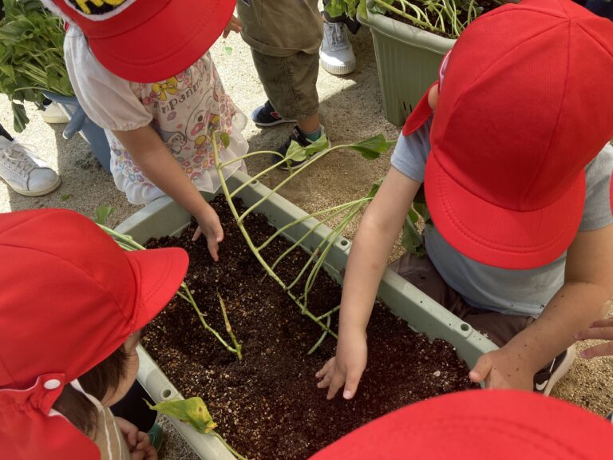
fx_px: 496
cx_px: 306
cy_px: 230
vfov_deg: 49.7
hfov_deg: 63.4
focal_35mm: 28
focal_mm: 3.99
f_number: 1.8
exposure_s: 1/180
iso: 20
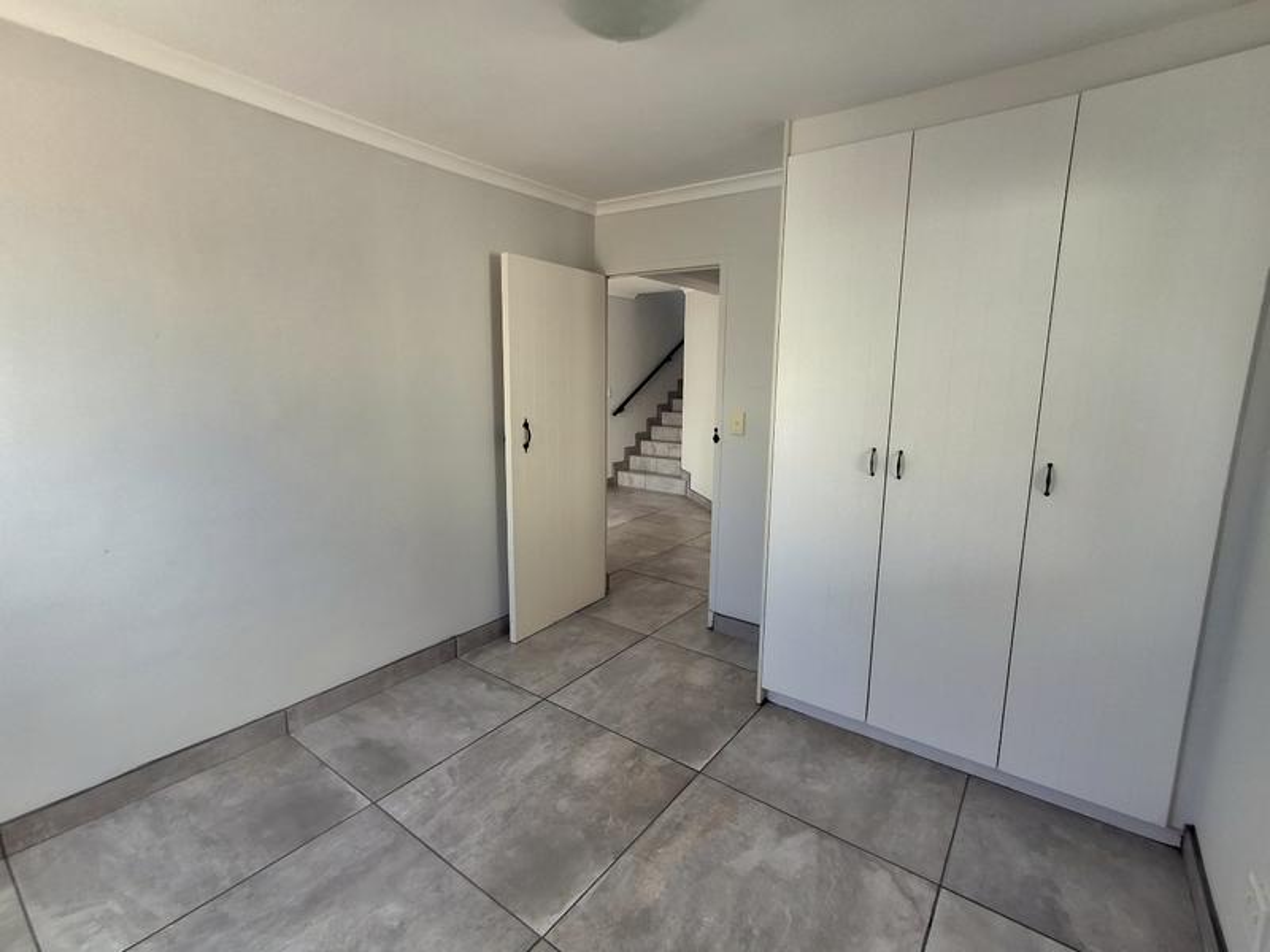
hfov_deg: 94.5
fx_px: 587
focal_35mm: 16
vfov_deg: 78.1
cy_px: 476
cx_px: 635
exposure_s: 1/100
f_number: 2.2
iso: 40
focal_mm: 1.64
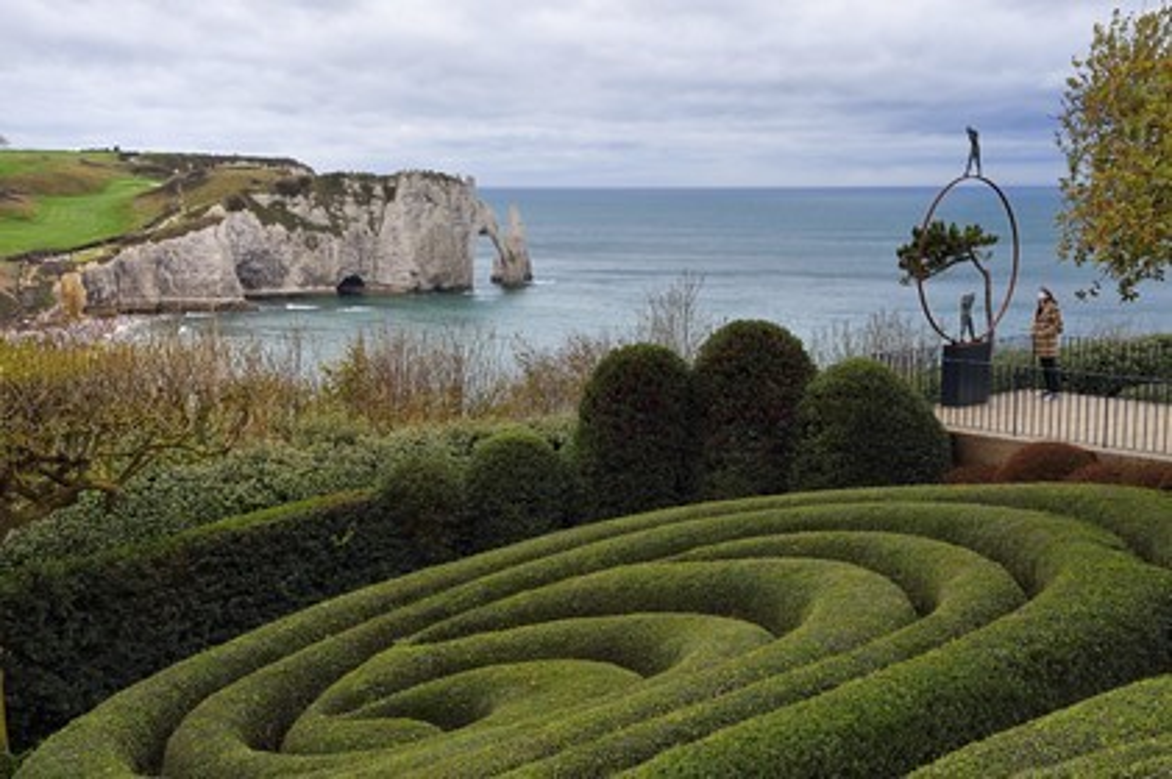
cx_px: 586
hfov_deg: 41.1
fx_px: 1561
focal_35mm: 48
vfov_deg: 28.0
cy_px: 390
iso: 400
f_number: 11
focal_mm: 48
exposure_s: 1/160
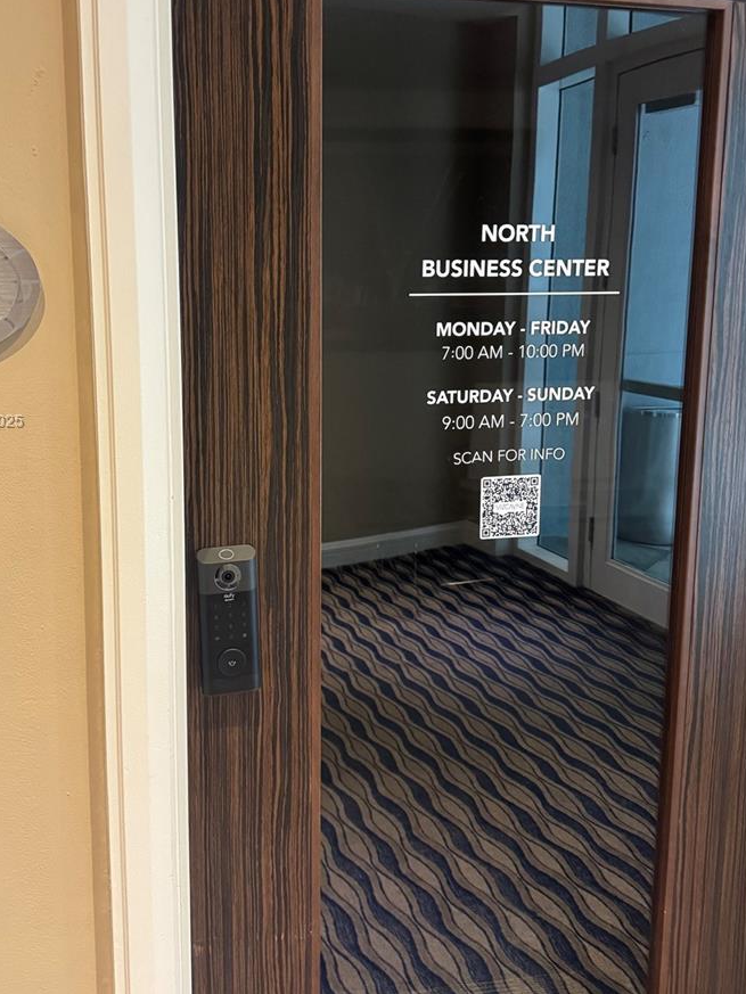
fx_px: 948
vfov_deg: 55.1
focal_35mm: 33
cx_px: 325
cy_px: 422
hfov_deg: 42.9
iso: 800
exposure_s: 1/60
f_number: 1.78
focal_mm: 6.76
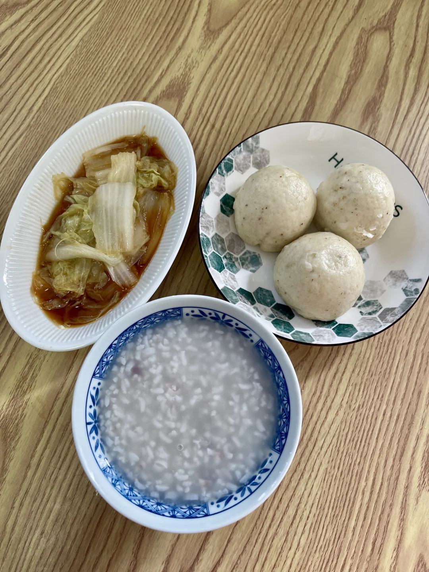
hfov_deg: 54.9
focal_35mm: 25
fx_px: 413
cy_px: 286
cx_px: 214
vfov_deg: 69.4
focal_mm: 5.1
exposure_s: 1/120
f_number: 1.6
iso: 125
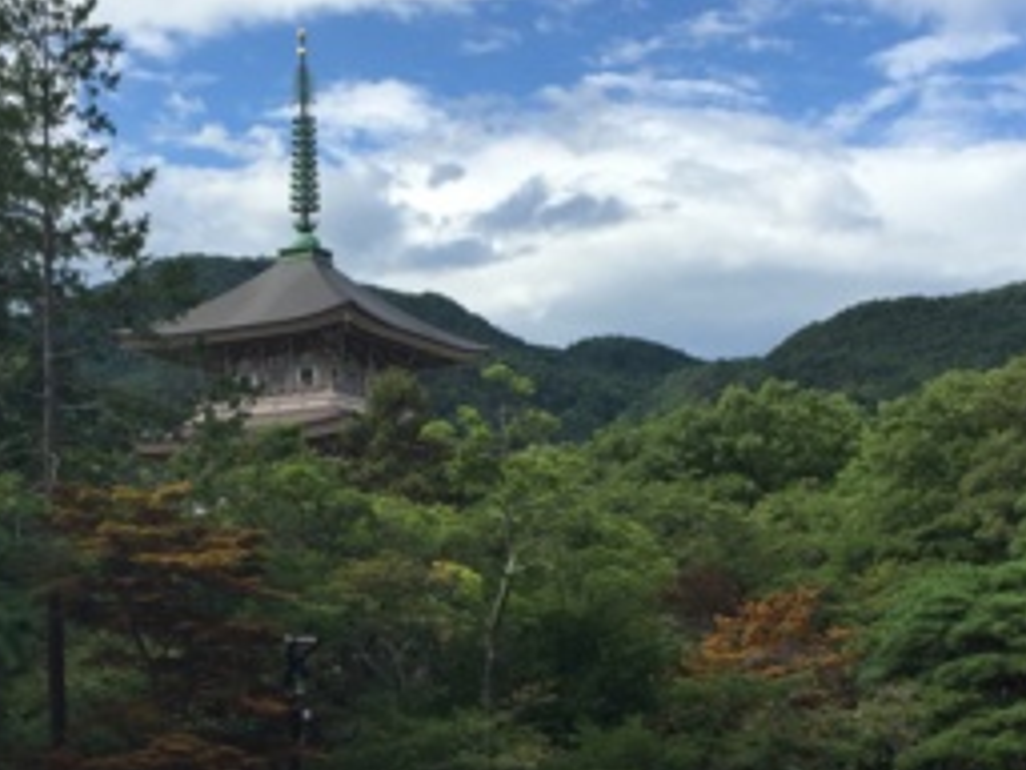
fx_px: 2015
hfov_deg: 28.6
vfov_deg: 21.2
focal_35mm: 68
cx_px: 497
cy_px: 670
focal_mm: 4.15
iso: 32
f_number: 2.2
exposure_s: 1/1799
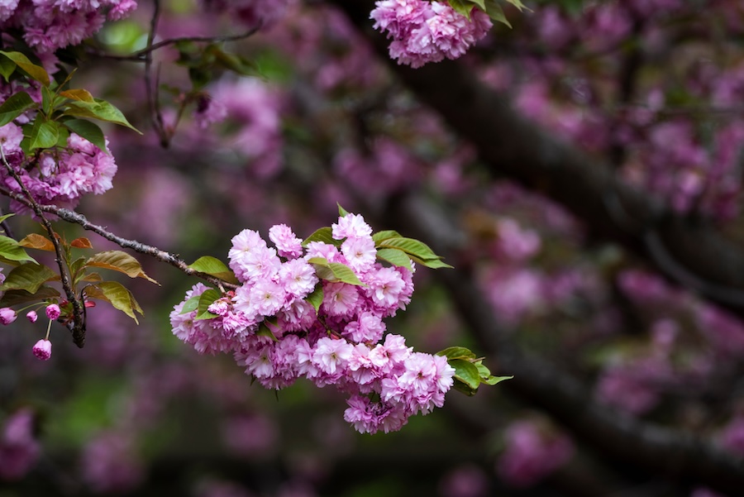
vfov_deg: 5.1
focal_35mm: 270
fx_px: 5582
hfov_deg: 7.6
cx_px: 372
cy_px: 248
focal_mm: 270
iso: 400
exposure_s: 1/250
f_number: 5.6
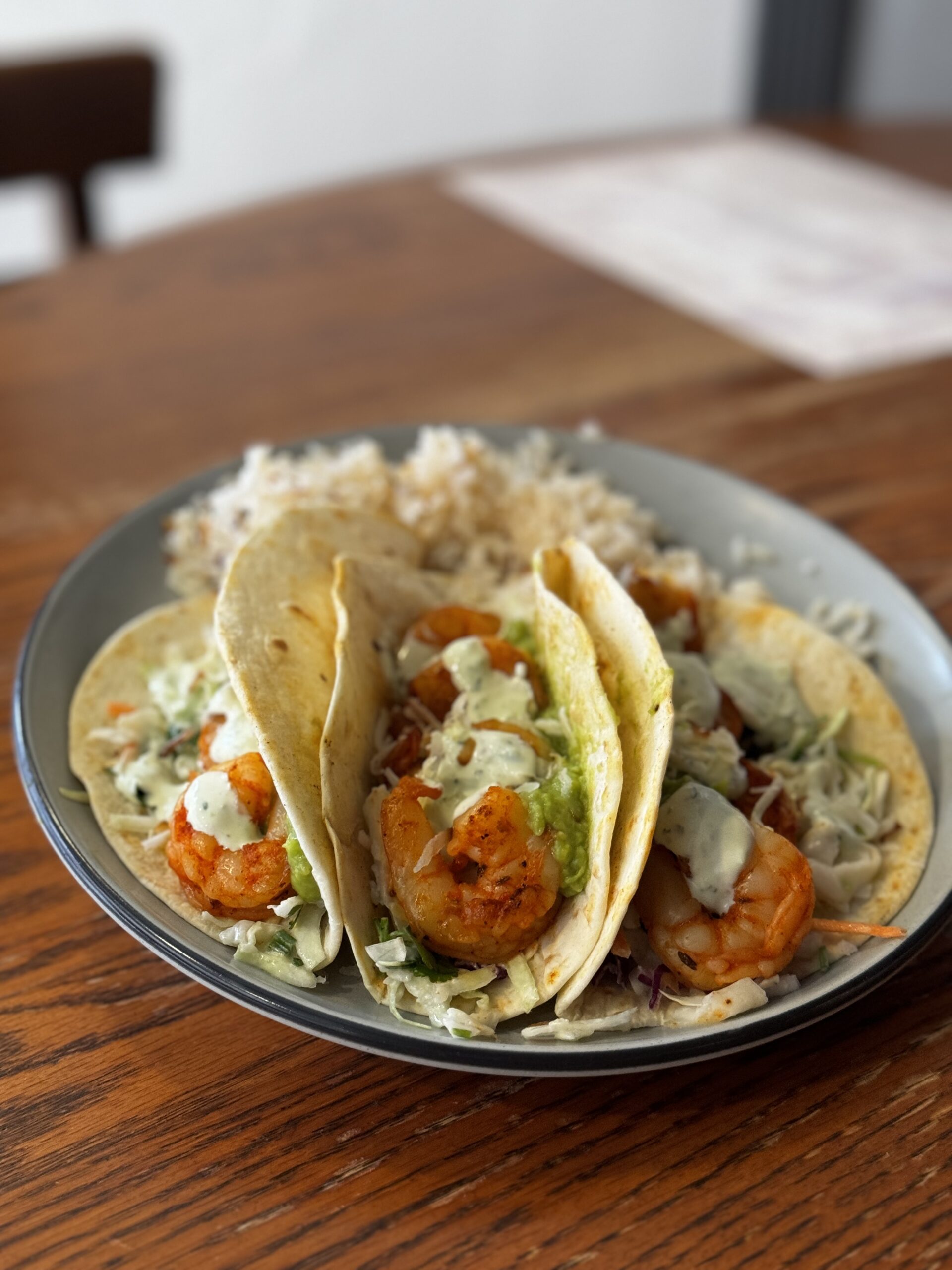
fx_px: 1760
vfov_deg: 39.7
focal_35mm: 48
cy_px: 635
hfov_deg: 30.3
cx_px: 476
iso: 250
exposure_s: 1/60
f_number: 1.78
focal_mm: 6.76
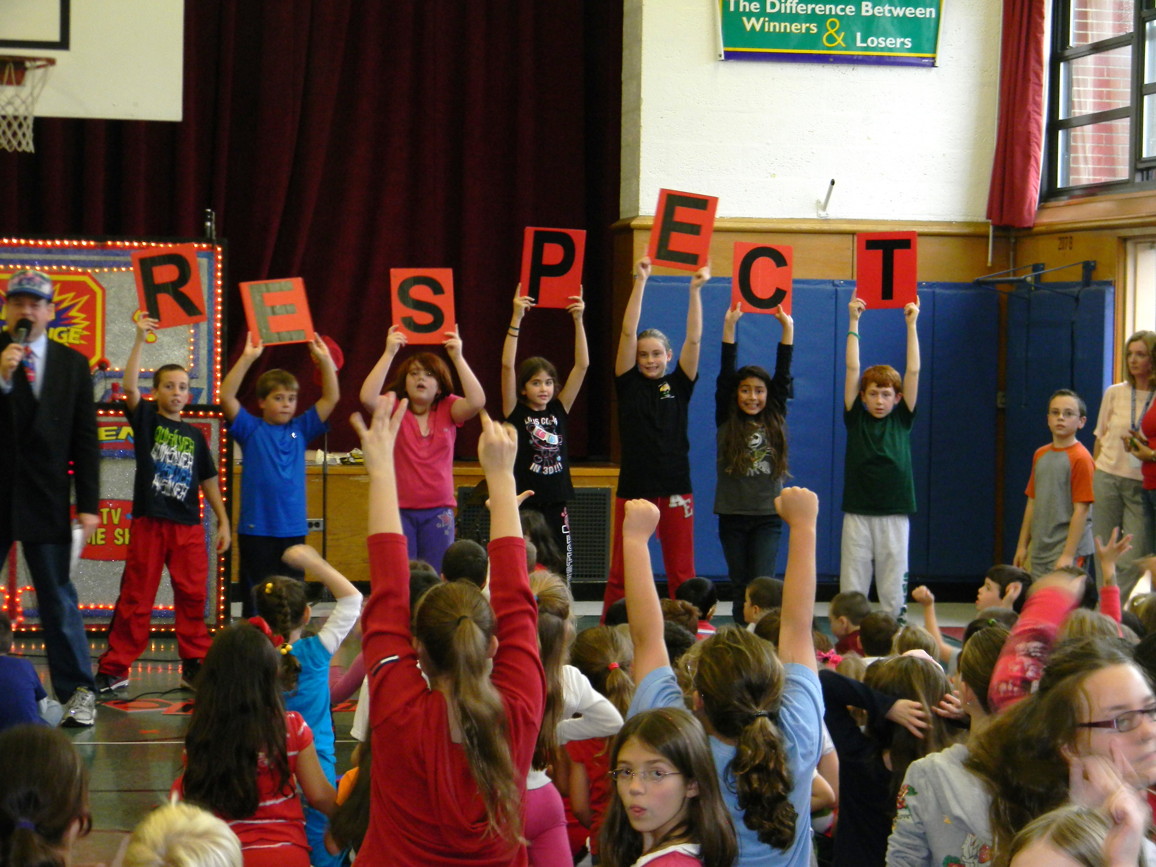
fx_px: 2772
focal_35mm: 83
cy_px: 434
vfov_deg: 17.8
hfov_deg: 23.6
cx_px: 578
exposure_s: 1/30
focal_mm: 15.1
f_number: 4.5
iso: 209
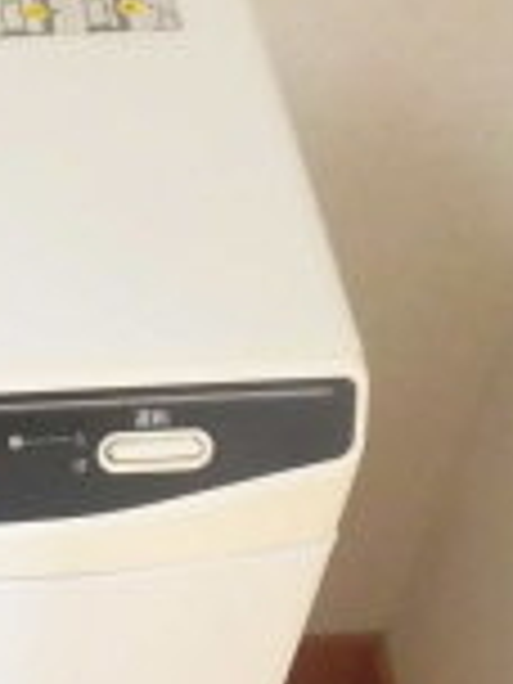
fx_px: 1996
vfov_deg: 19.0
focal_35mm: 101
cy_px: 670
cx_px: -495
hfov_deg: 12.9
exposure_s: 1/30
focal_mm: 4.3
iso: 400
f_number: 3.1
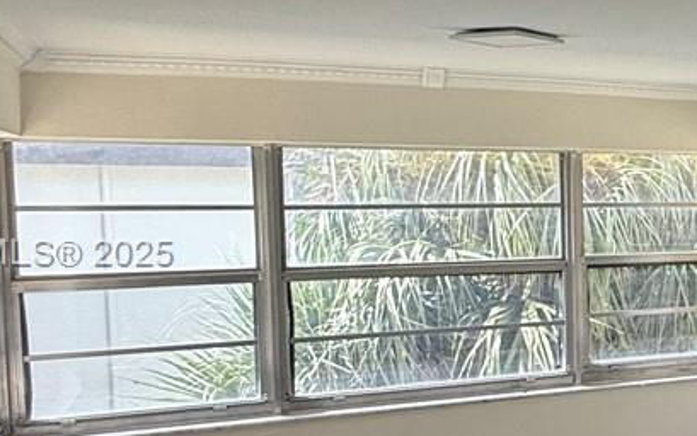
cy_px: 255
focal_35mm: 58
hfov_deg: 27.0
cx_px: 990
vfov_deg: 22.4
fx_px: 1102
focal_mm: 2.22
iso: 50
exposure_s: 1/110
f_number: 2.2
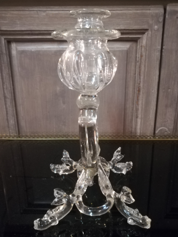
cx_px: 89
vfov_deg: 67.3
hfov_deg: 53.1
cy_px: 118
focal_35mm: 26
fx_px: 178
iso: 1250
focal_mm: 3.83
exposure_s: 1/14.3
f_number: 2.2
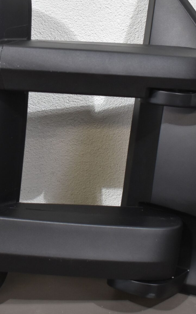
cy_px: 119
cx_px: 52
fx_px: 839
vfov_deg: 21.1
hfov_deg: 13.3
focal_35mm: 98
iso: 800
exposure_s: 1/125
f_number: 4.2
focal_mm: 29
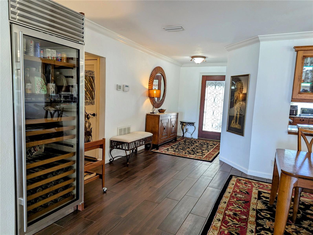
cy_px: 118
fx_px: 217
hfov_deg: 71.5
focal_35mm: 24
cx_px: 156
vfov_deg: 56.9
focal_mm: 6.81
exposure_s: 1/60
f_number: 1.85
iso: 46
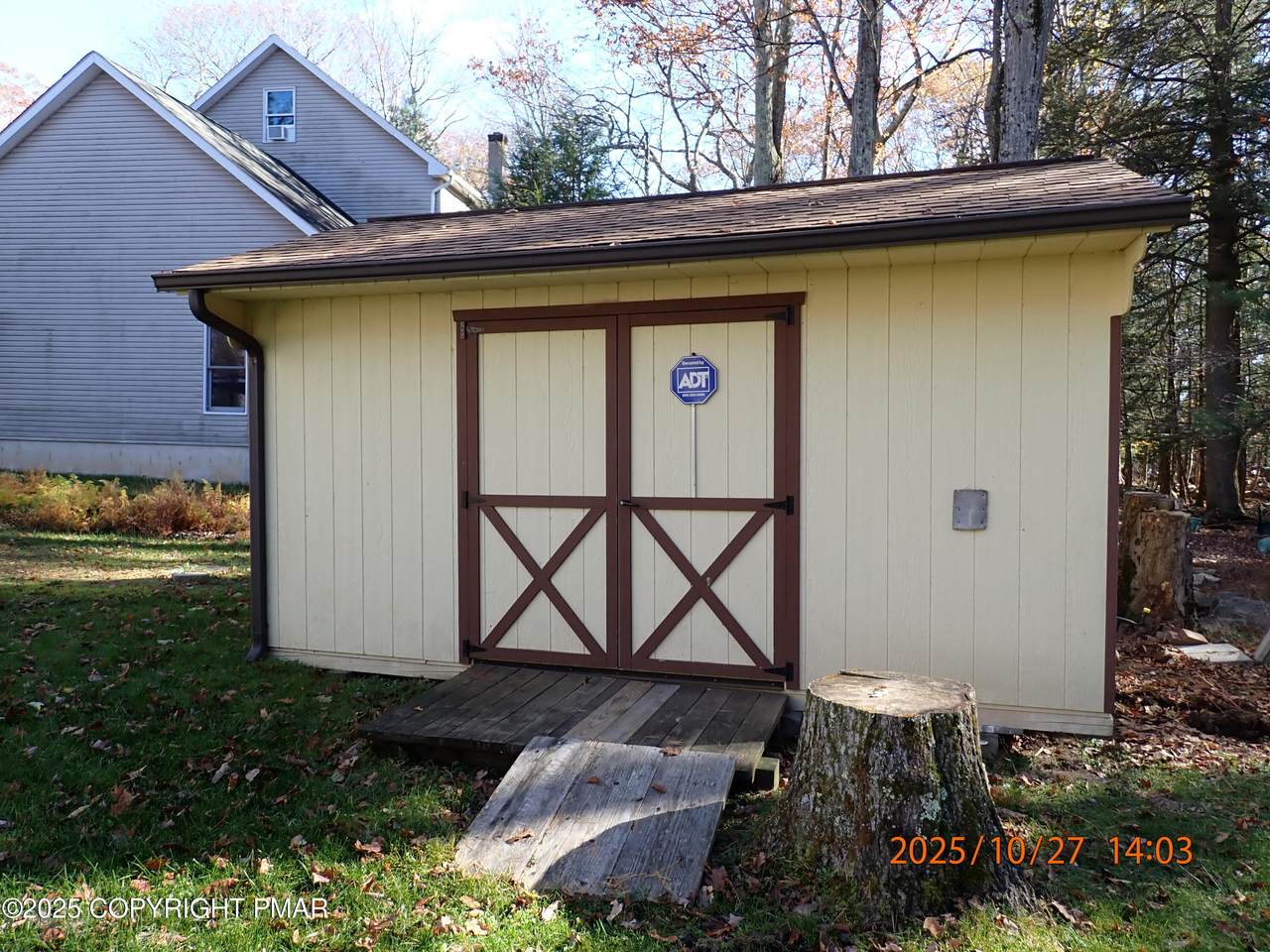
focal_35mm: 25
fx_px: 917
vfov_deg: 54.9
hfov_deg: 69.4
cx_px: 635
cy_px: 476
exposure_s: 1/200
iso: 100
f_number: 2.8
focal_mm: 4.5
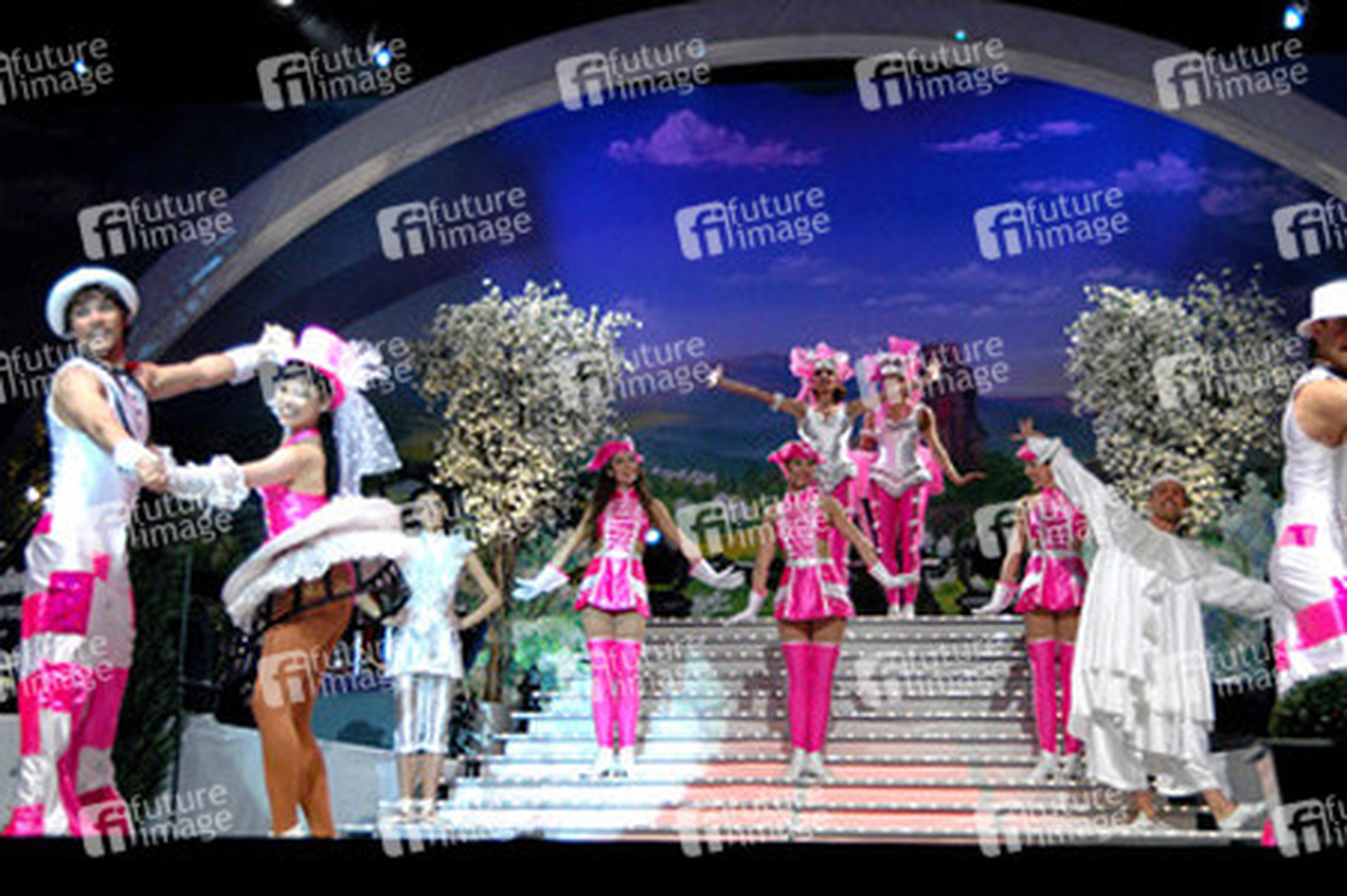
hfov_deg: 35.1
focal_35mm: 57
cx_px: 674
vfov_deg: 23.7
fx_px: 2131
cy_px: 448
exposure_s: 1/125
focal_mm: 38
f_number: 4.2
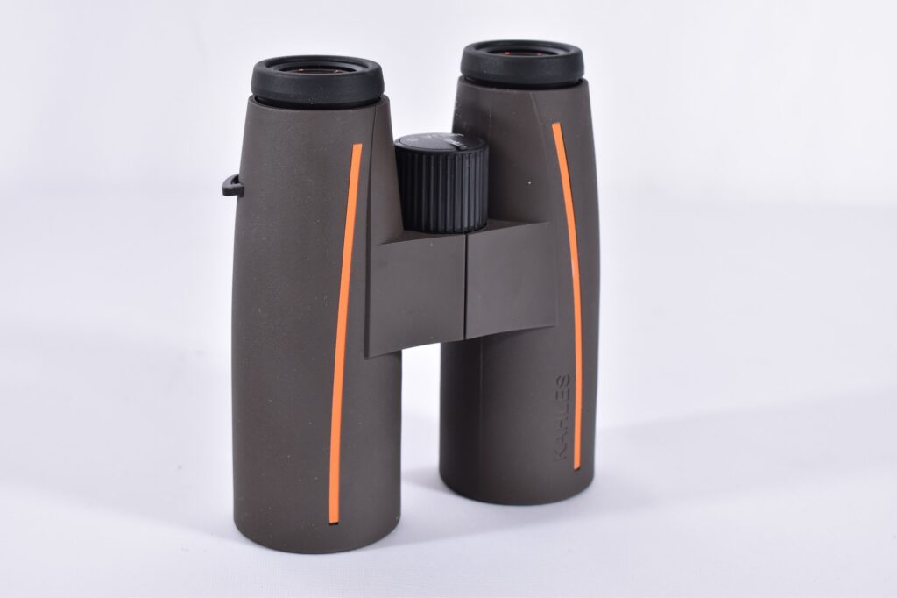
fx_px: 1719
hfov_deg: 29.3
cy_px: 299
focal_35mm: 69
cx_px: 448
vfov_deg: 19.7
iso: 640
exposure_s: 1/50
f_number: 5.3
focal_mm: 46
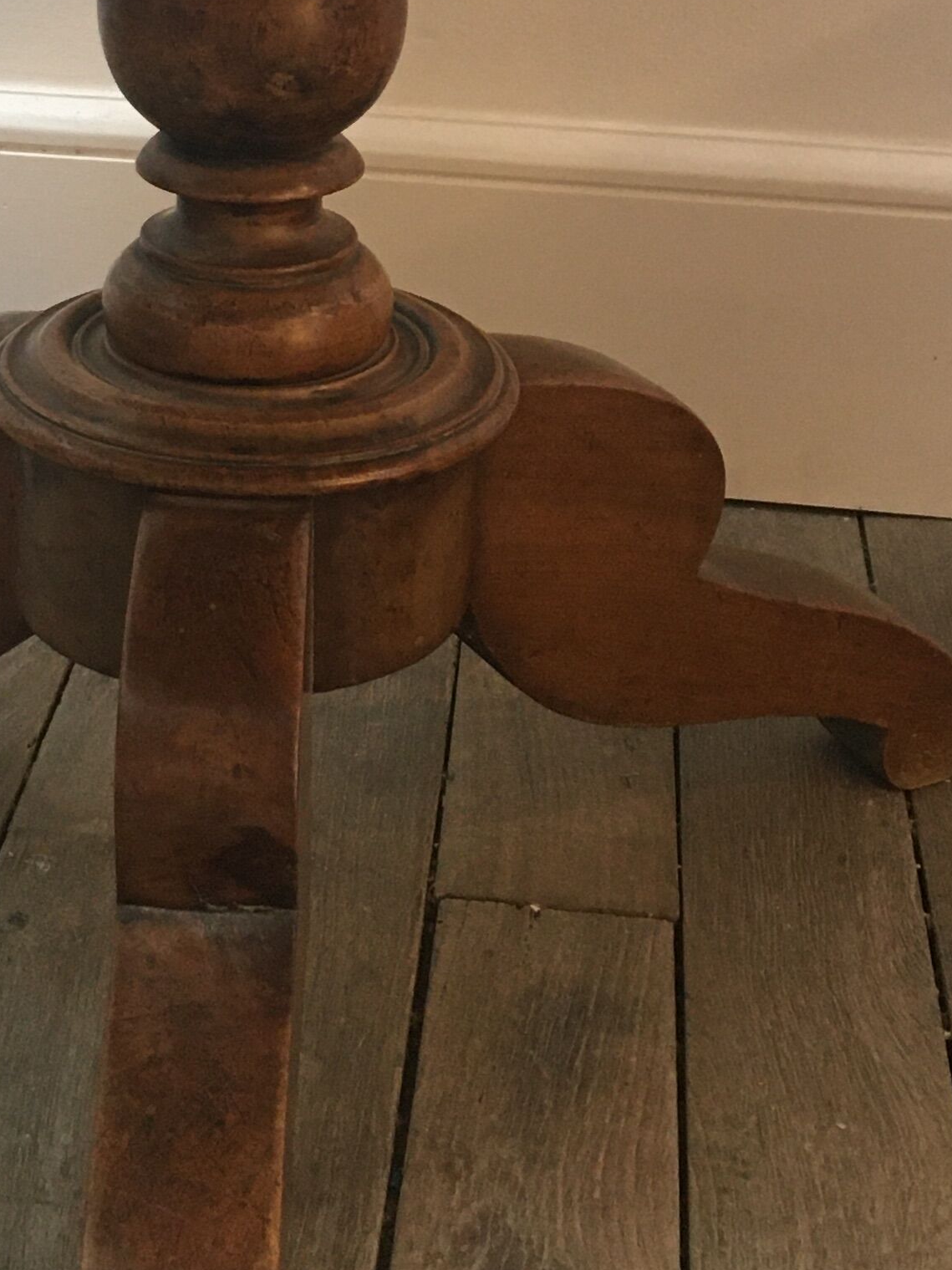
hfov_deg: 19.1
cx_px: 283
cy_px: 122
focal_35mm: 77
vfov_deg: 24.6
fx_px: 2824
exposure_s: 1/33
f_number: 2.2
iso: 160
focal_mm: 4.15
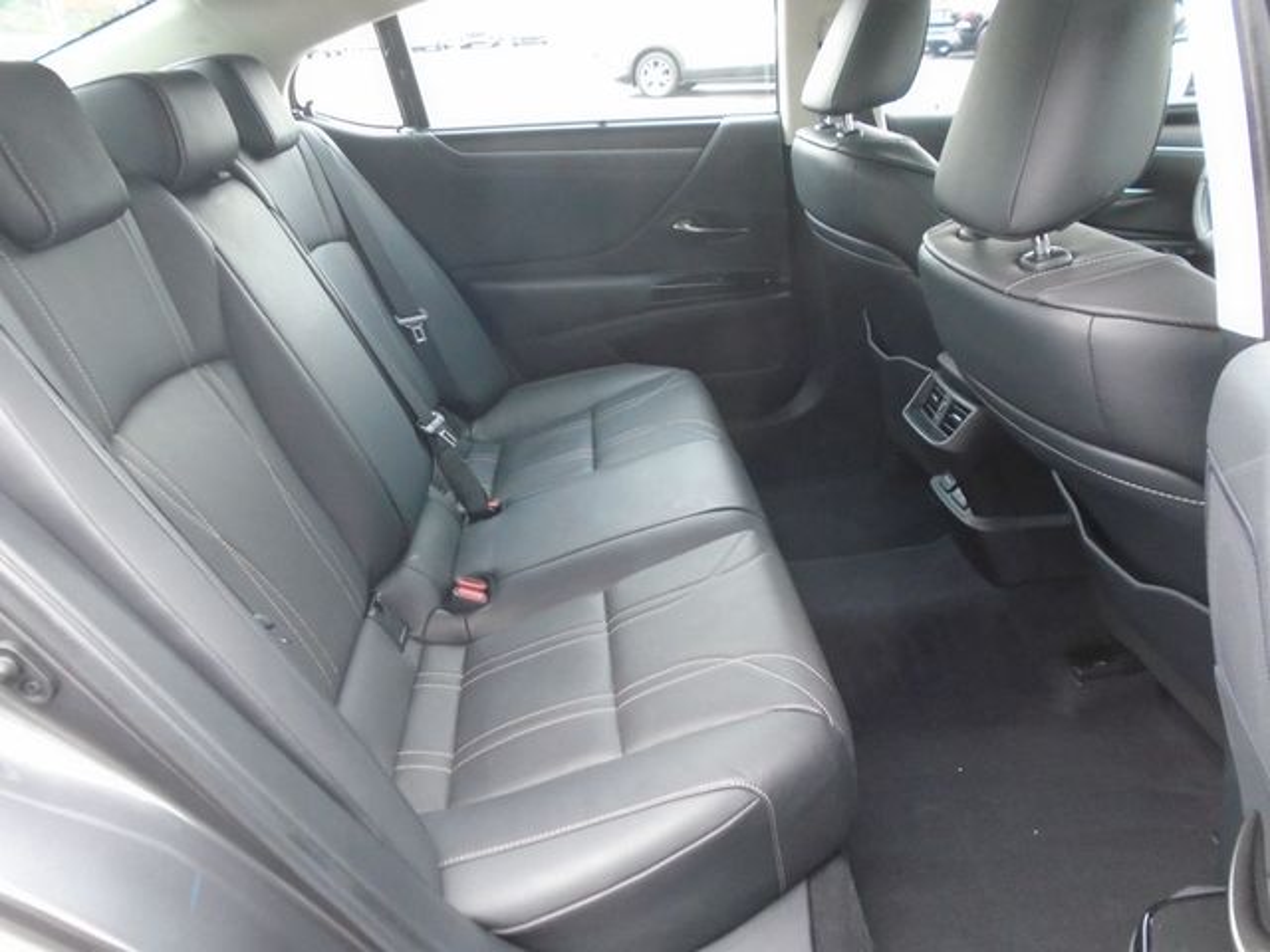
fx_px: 954
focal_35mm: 26
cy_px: 476
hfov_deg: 67.3
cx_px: 635
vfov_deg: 53.1
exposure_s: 1/30
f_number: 3.2
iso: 400
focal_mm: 4.6
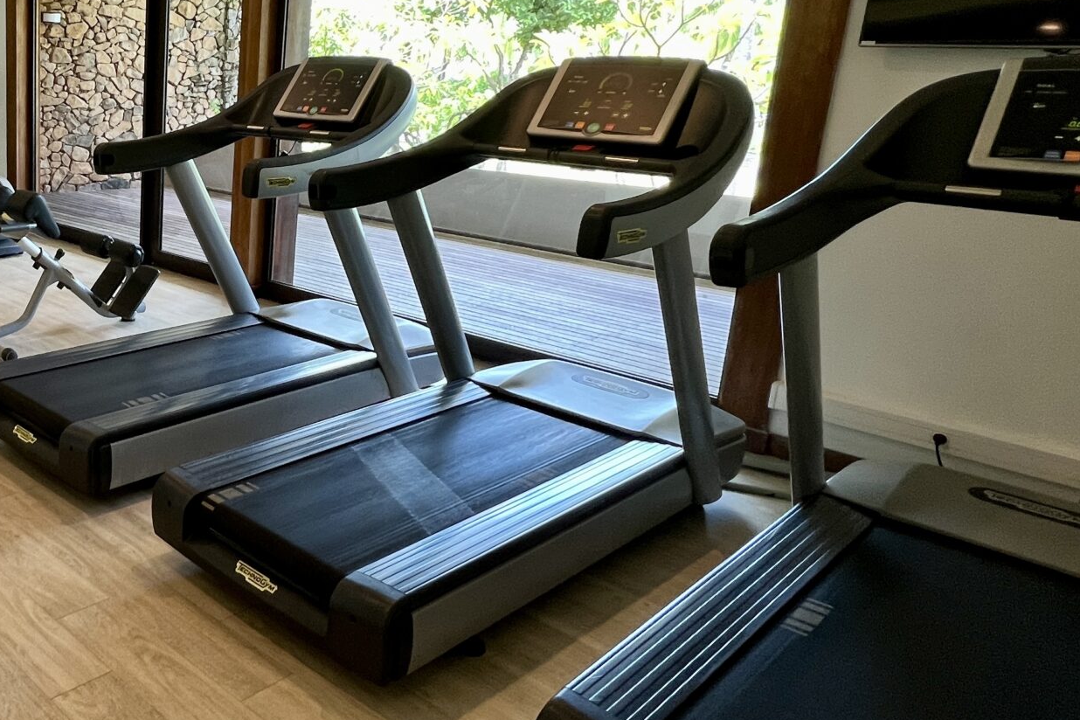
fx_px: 840
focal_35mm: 28
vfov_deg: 45.9
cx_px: 102
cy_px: 256
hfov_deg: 56.3
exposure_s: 1/60
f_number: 1.8
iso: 160
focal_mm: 1.57
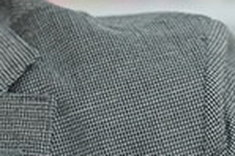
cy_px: -78
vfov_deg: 2.9
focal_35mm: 472
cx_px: -77
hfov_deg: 4.4
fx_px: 3078
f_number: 3.5
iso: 320
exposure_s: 1/250
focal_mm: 110
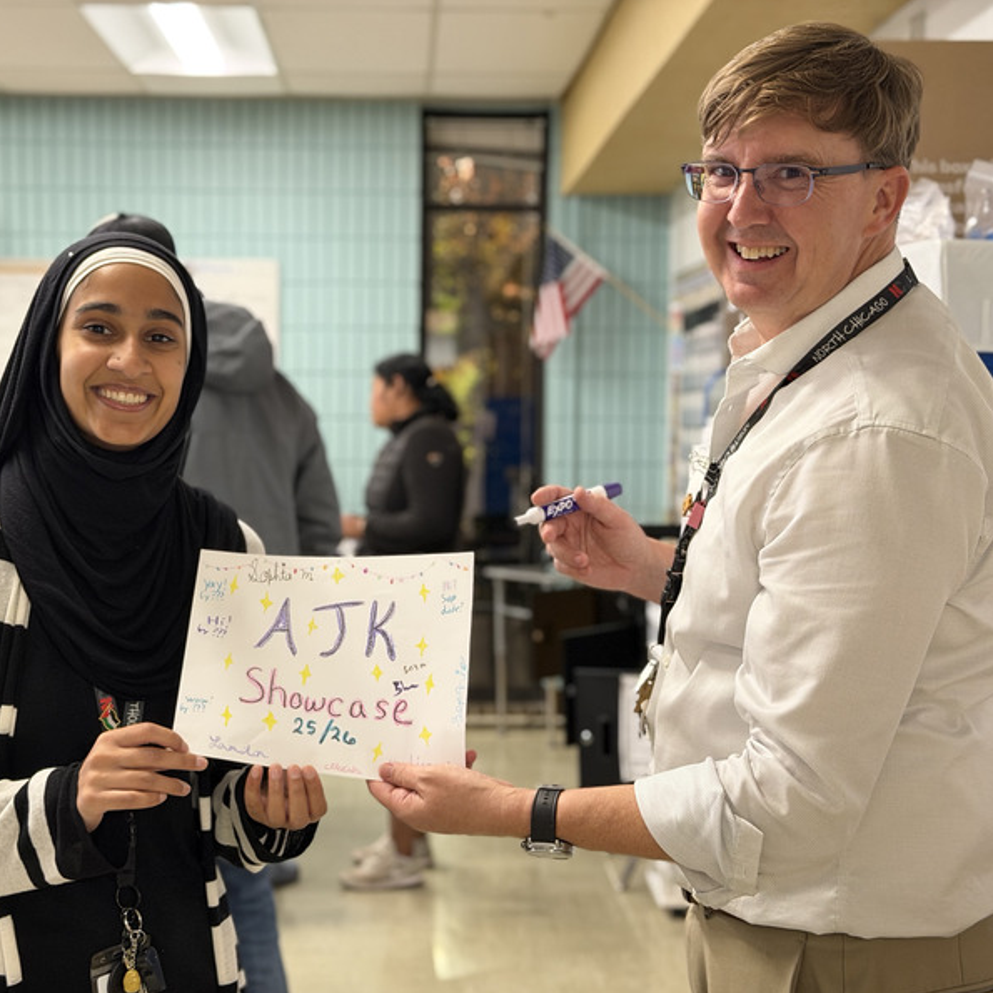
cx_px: 446
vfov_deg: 30.0
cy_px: 497
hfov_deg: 30.0
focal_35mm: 57
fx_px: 1850
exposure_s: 1/37
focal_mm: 6.76
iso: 400
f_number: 1.78
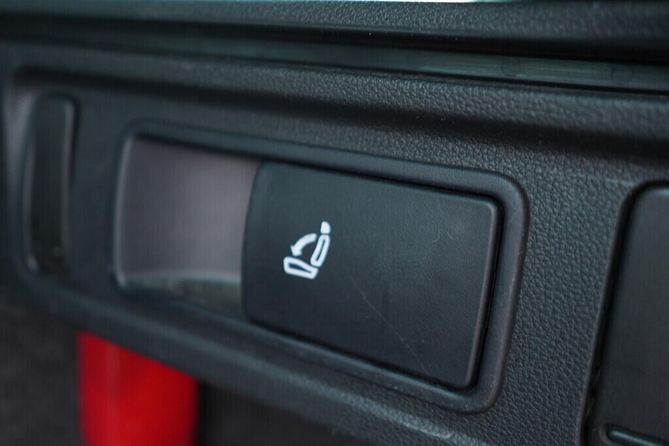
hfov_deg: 53.1
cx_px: 334
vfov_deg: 36.9
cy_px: 223
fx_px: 669
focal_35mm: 36
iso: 500
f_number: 2.8
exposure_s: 1/40
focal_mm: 24
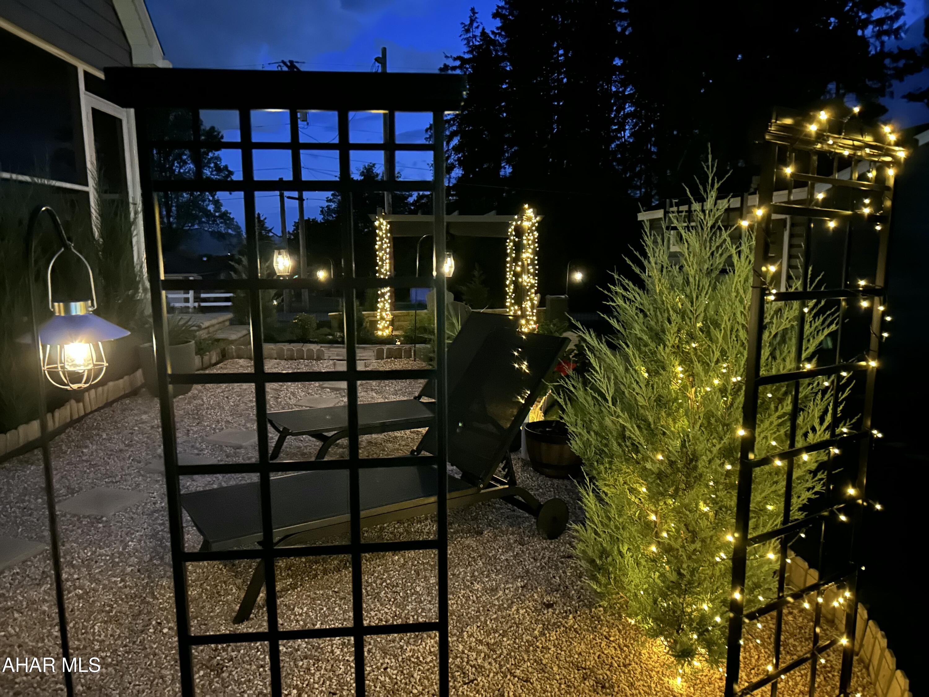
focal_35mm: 26
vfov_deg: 53.1
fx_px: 698
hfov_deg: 67.3
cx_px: 464
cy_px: 348
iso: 3200
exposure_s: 1/5
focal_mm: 5.7
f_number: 1.5
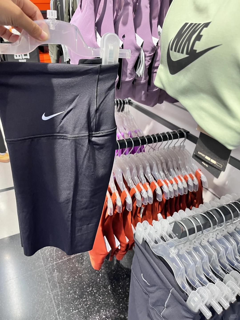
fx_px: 240
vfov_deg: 67.3
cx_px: 120
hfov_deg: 53.1
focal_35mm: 26
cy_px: 160
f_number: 1.6
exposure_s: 1/50
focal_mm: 5.1
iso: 100
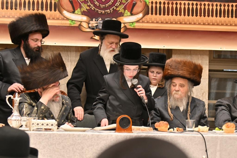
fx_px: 737
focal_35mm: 112
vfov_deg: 12.2
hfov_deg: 18.3
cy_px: 79
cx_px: 118
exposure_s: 1/200
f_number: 4
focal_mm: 75
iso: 500
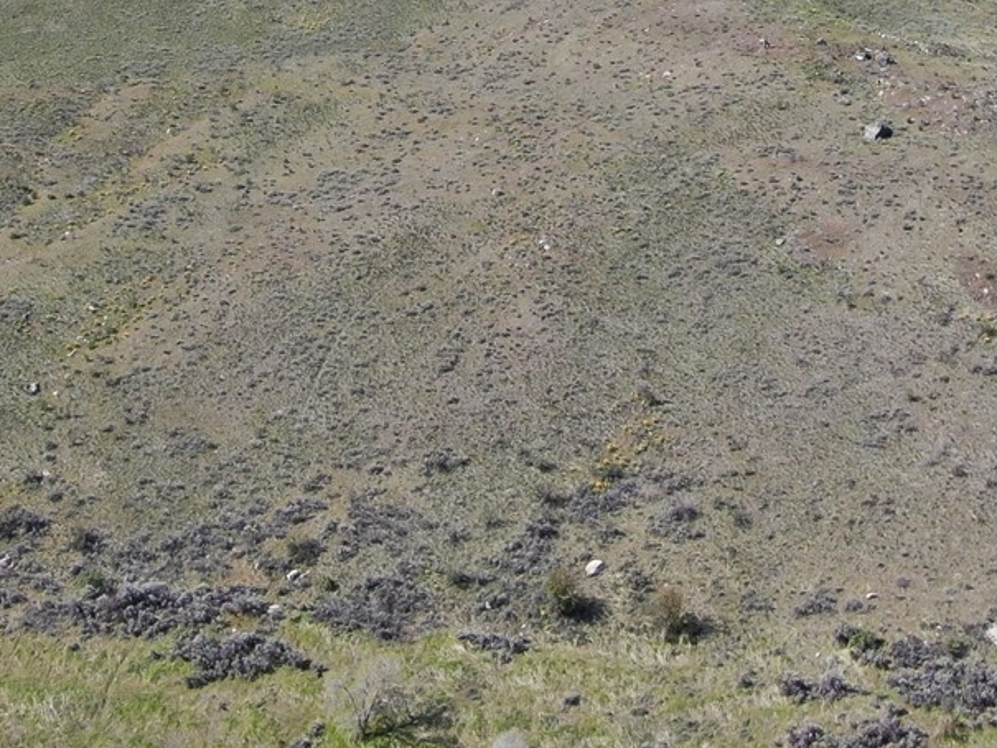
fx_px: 2362
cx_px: 432
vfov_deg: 17.3
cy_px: -94
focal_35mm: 82
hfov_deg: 23.8
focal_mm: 5.33
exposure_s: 1/800
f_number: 3.1
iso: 100
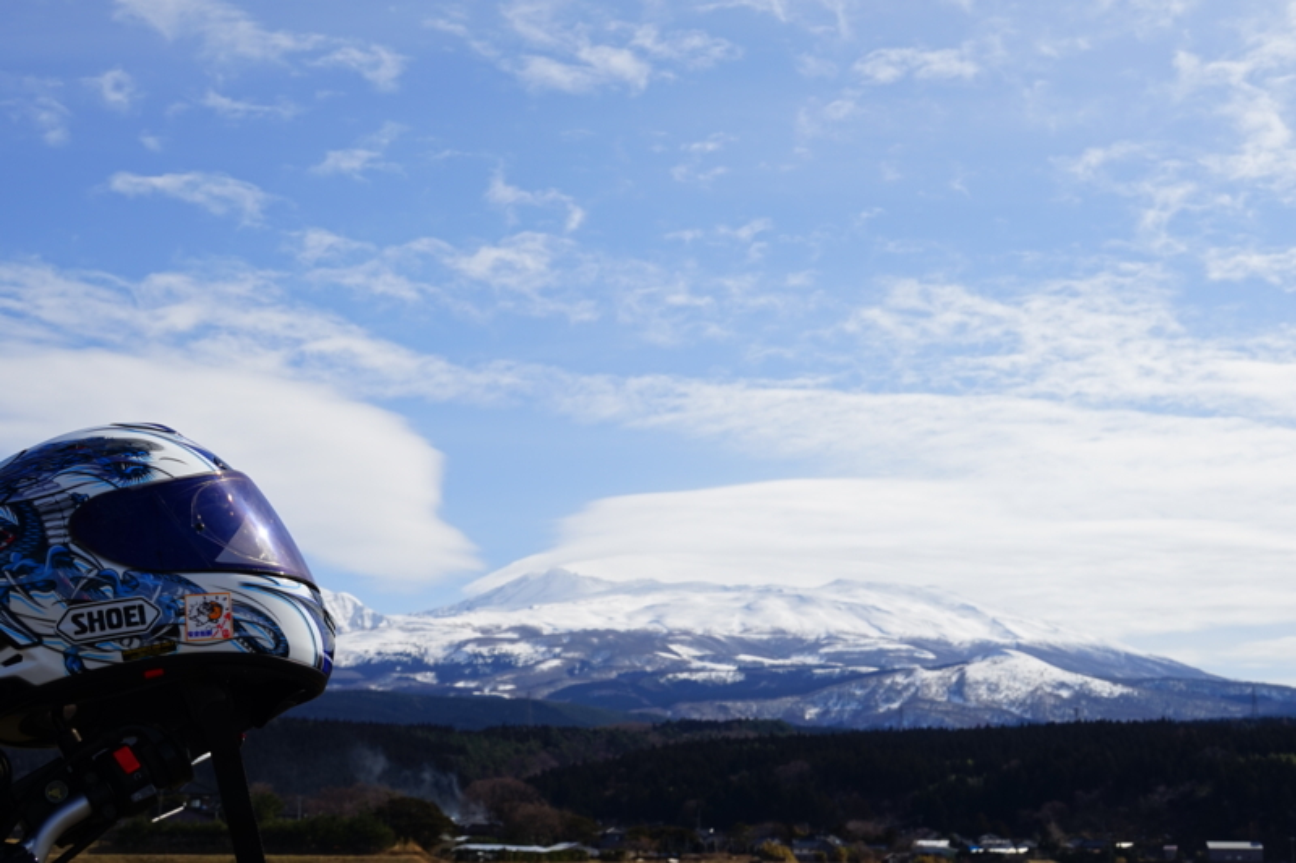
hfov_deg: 38.2
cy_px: 432
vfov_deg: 26.0
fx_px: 1871
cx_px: 648
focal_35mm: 52
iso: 100
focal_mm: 35
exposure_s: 1/250
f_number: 11
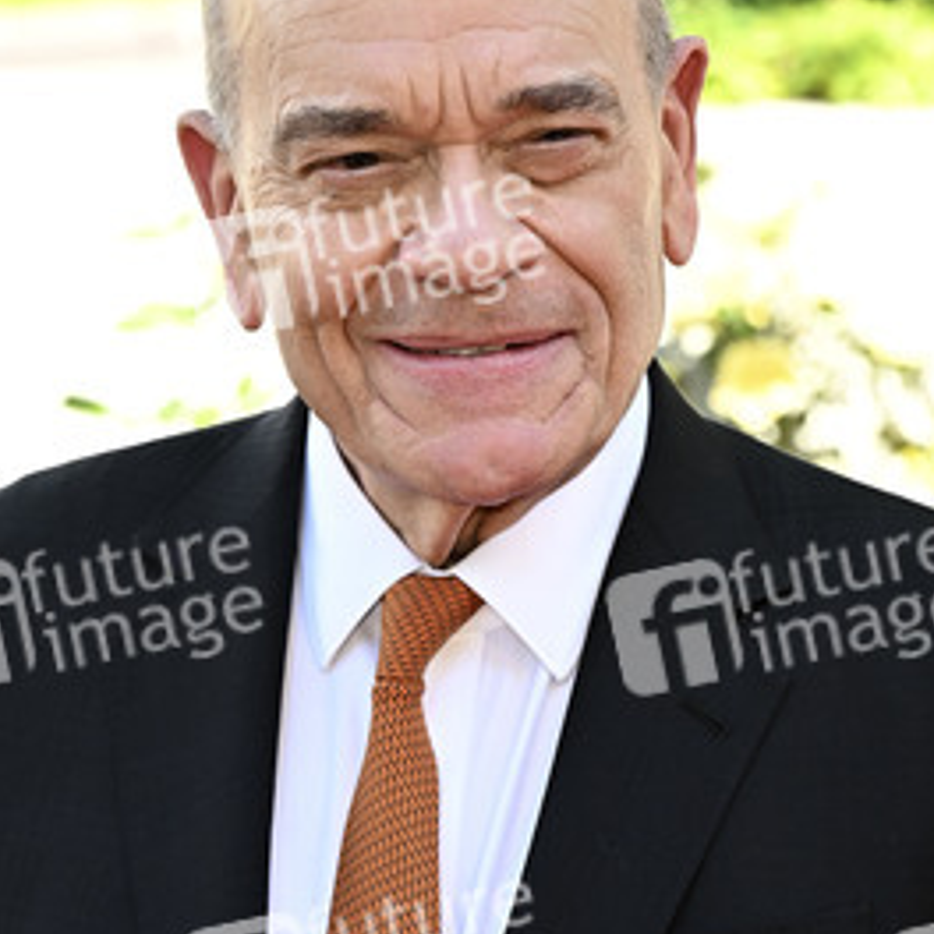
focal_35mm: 175
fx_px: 5342
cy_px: 435
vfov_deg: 10.0
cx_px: 467
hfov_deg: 10.0
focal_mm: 91
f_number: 5.6
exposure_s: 1/320
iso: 640
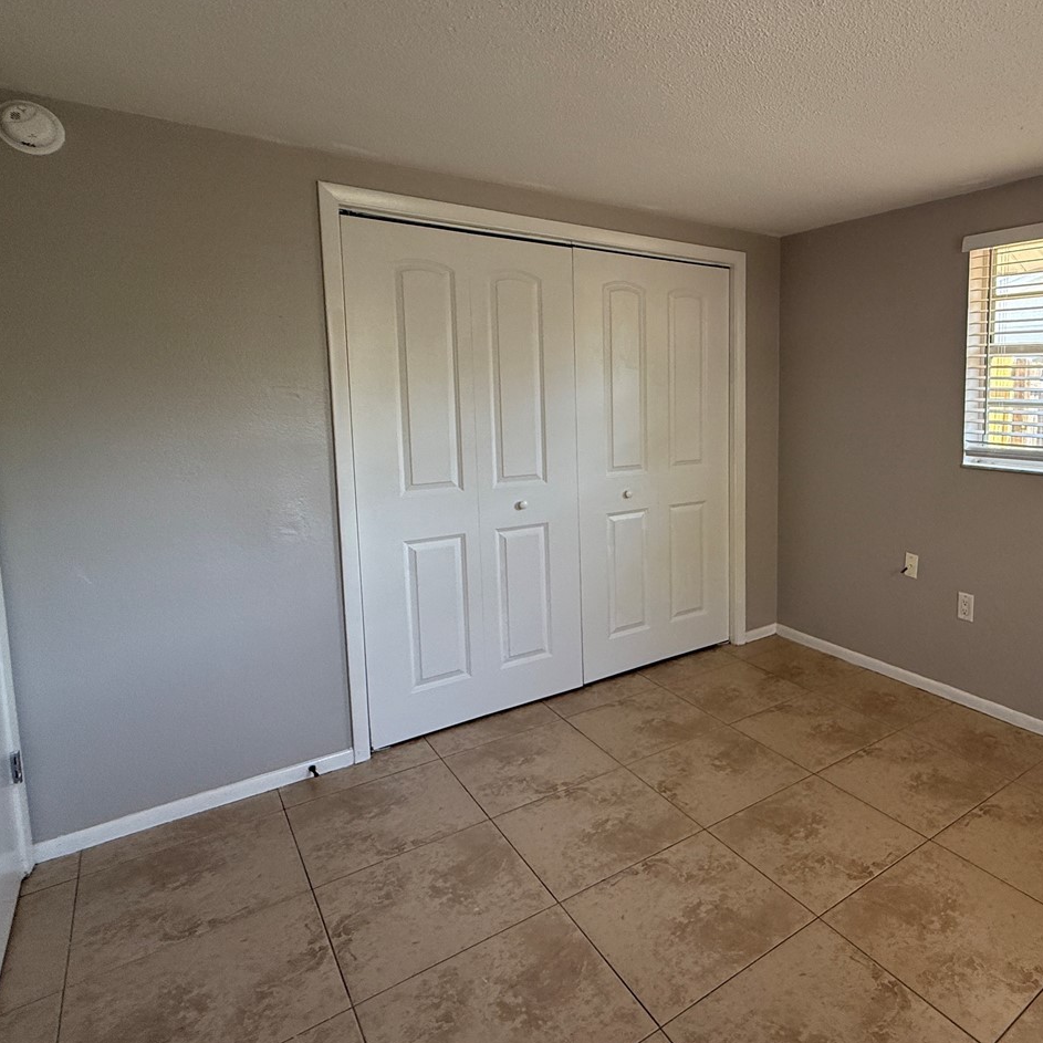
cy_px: 466
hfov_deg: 68.4
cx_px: 757
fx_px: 716
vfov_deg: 71.9
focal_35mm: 21
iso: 125
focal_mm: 2.22
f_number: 2.2
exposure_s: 1/99
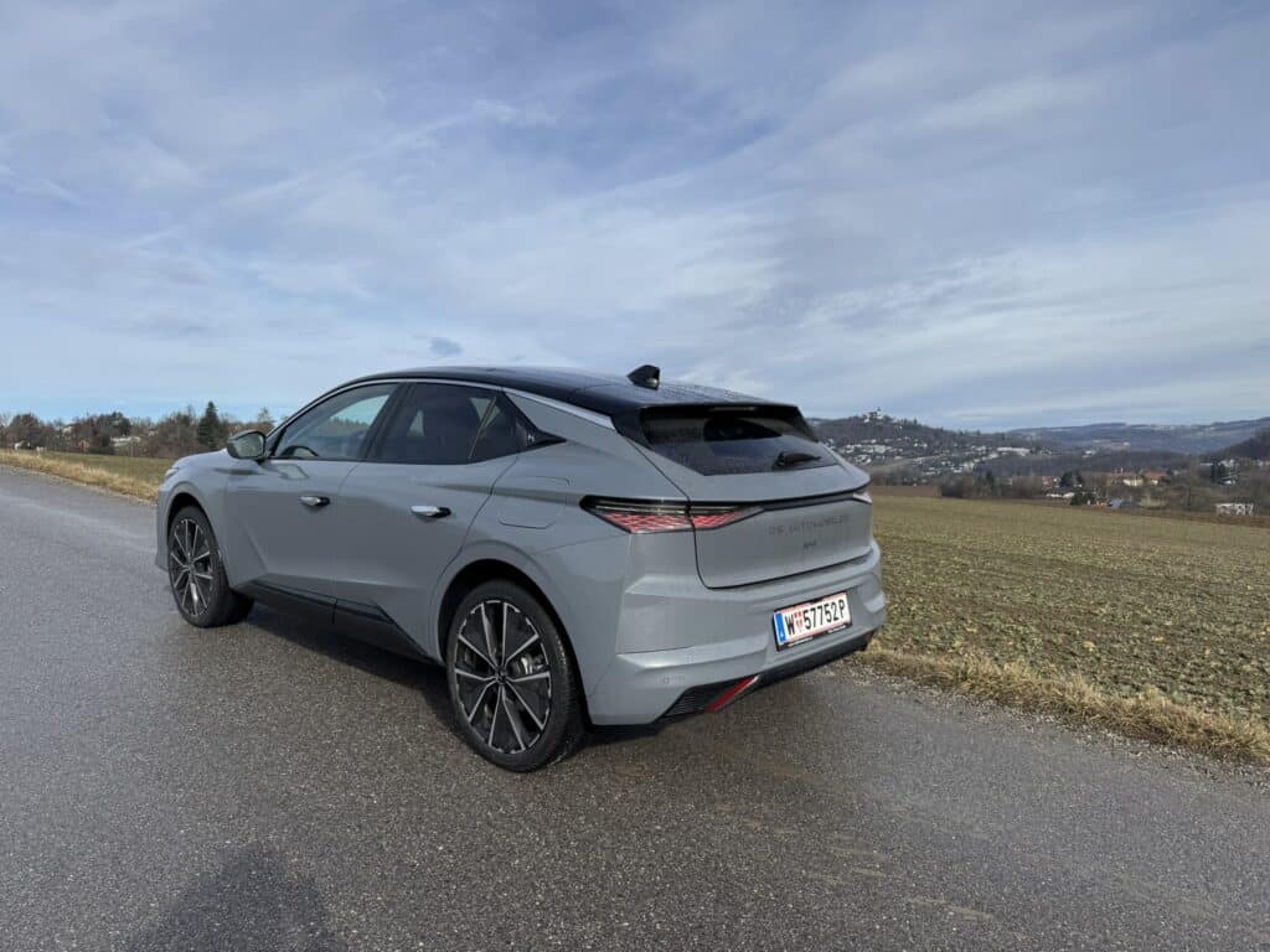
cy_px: 476
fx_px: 881
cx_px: 635
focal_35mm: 24
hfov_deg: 71.6
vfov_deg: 56.8
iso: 80
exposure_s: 1/4608
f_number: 1.78
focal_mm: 6.76
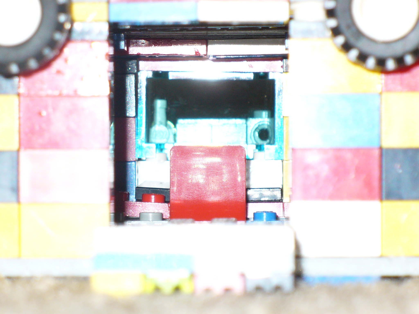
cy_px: 157
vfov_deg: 6.5
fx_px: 2772
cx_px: 210
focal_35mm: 229
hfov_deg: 8.6
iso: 100
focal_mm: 27.6
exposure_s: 1/30
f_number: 4.1
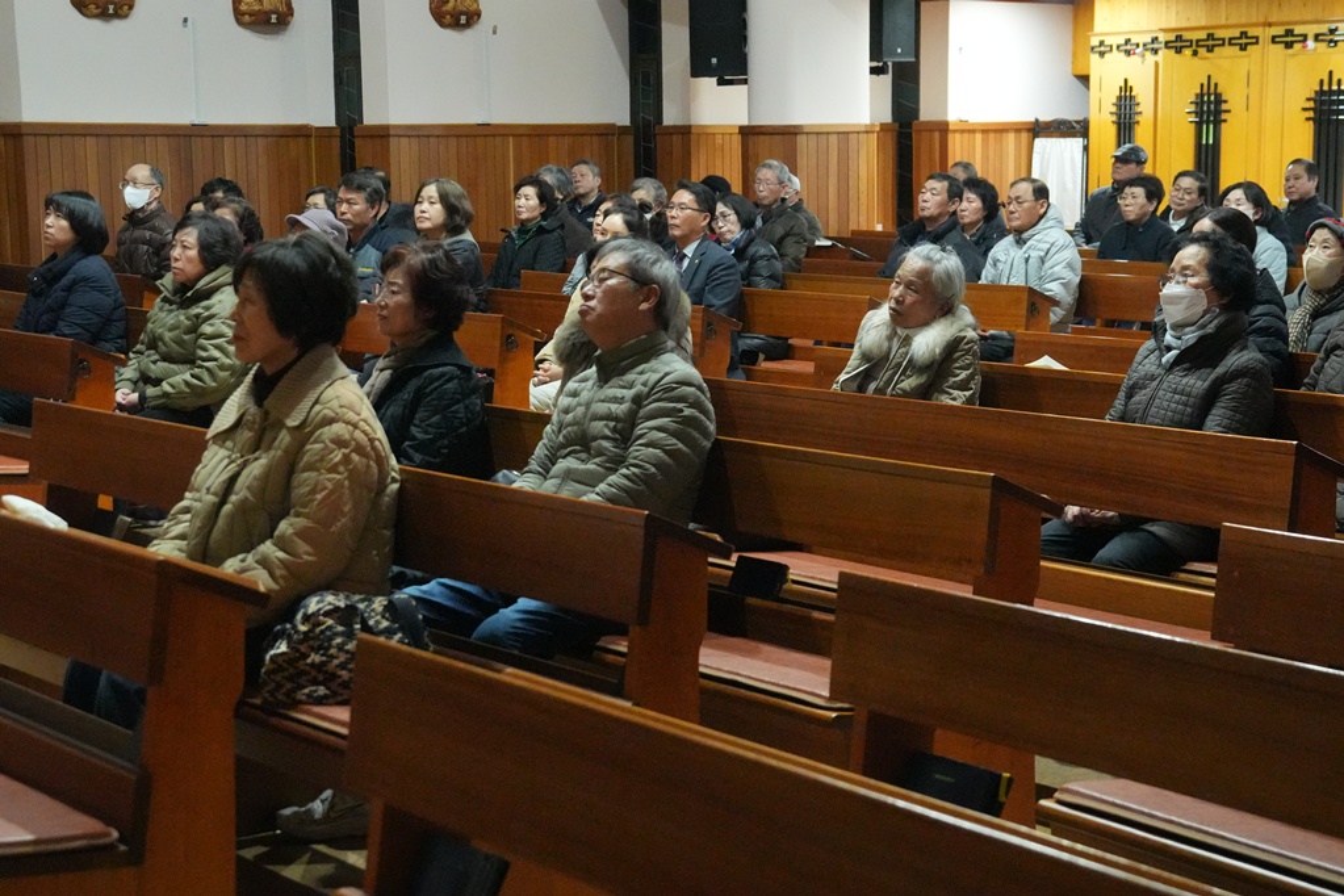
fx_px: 2520
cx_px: 672
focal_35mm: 68
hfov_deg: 29.9
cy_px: 448
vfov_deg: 20.2
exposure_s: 1/80
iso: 8000
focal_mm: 45
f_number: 5.6
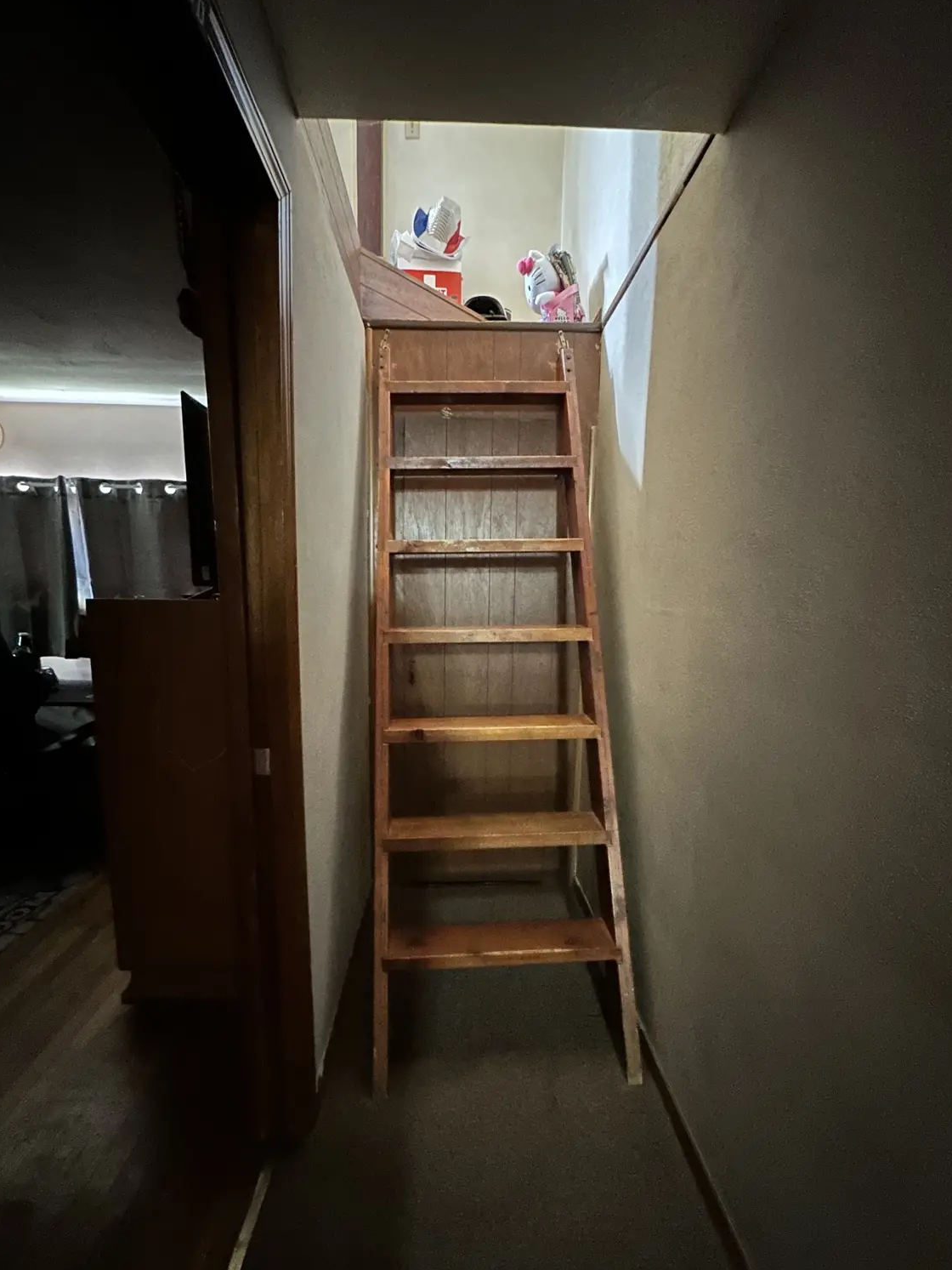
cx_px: 465
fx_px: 550
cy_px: 672
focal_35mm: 15
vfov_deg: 98.1
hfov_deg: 81.7
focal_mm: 2.22
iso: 1000
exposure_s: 1/13
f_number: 2.2
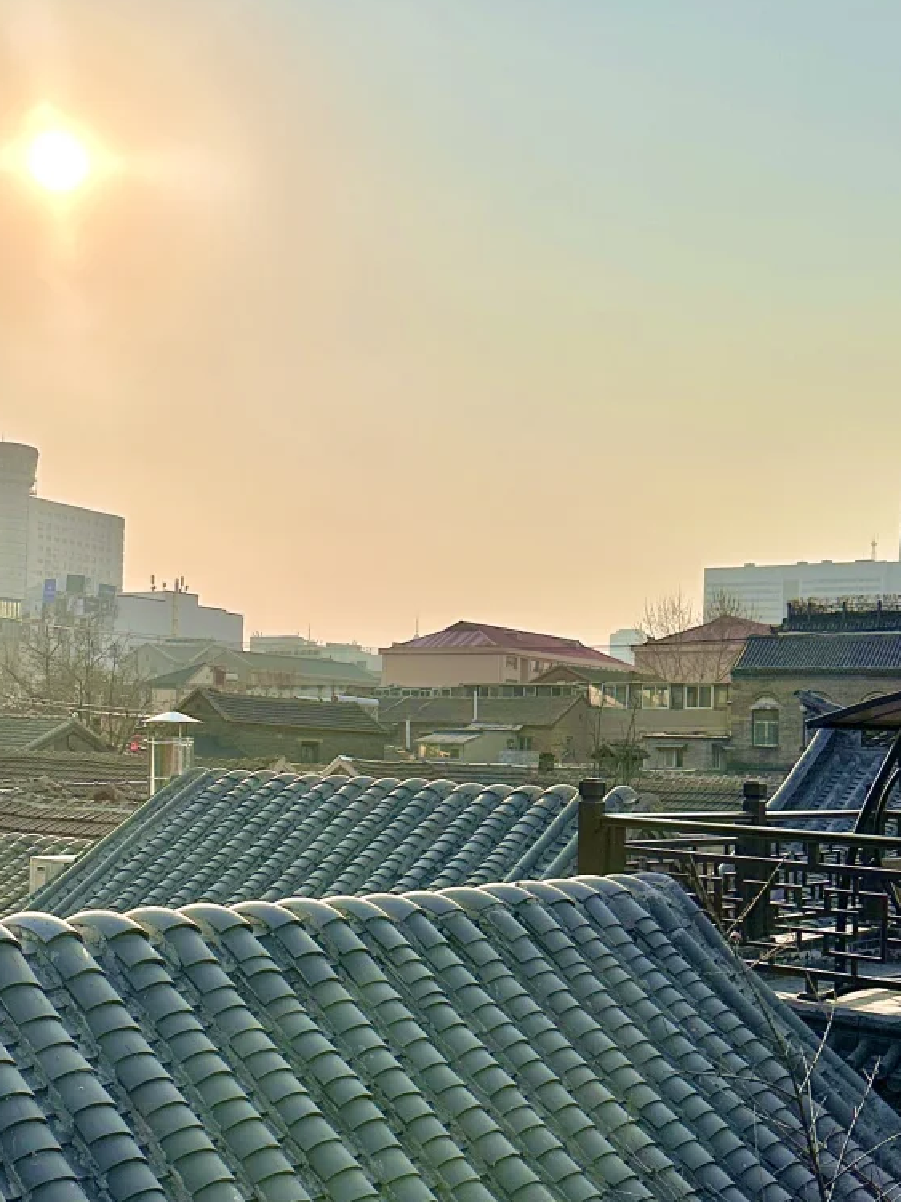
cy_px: 699
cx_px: 278
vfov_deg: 41.1
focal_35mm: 46
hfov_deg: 31.2
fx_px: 1597
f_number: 1.78
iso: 80
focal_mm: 6.86
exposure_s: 1/18519
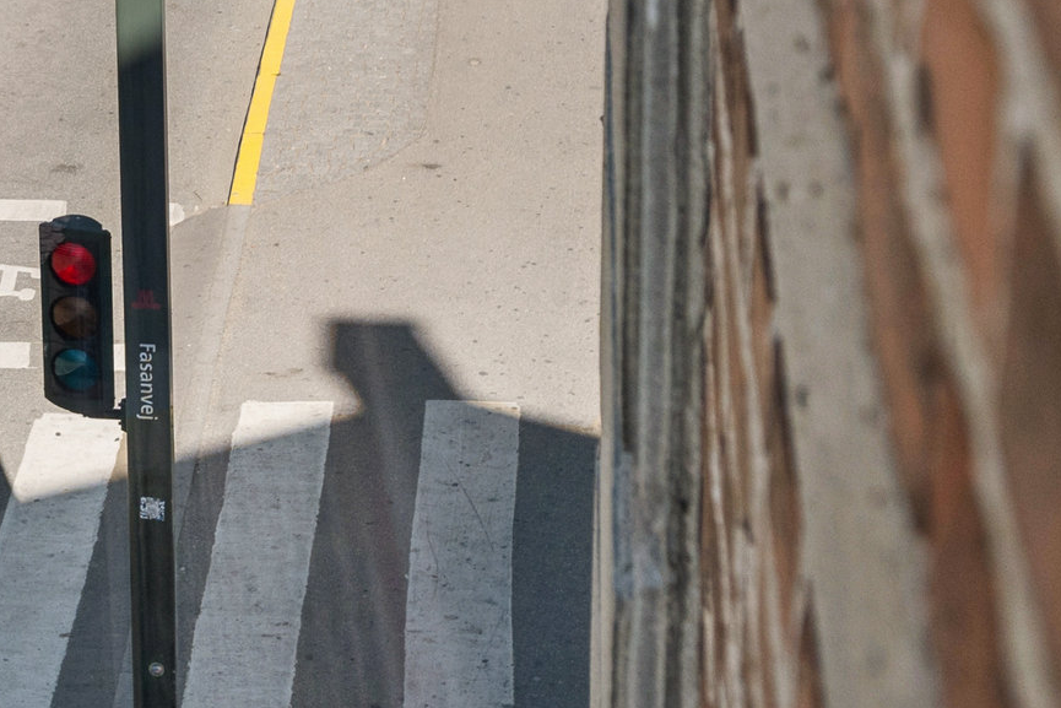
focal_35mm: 104
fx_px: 3065
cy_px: -282
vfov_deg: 12.6
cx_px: -254
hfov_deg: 18.5
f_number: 6.3
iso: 400
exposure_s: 1/1000
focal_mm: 30
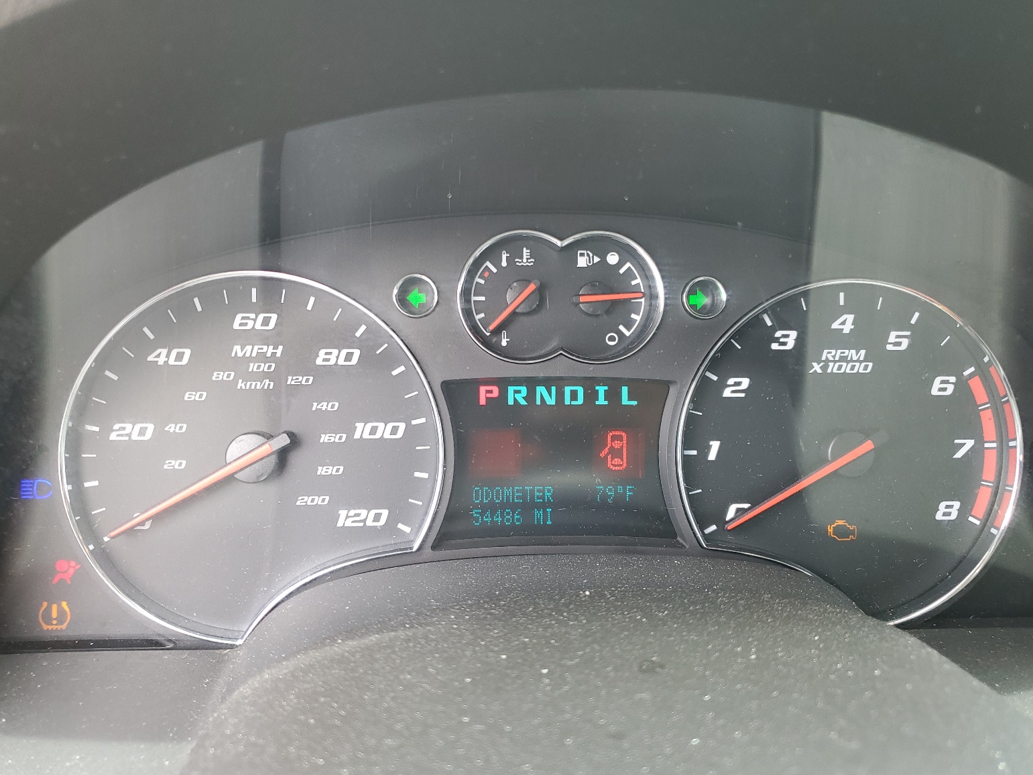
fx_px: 806
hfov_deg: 65.3
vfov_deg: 51.4
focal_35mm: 27
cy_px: 393
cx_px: 528
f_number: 1.5
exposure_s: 1/60.2
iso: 50
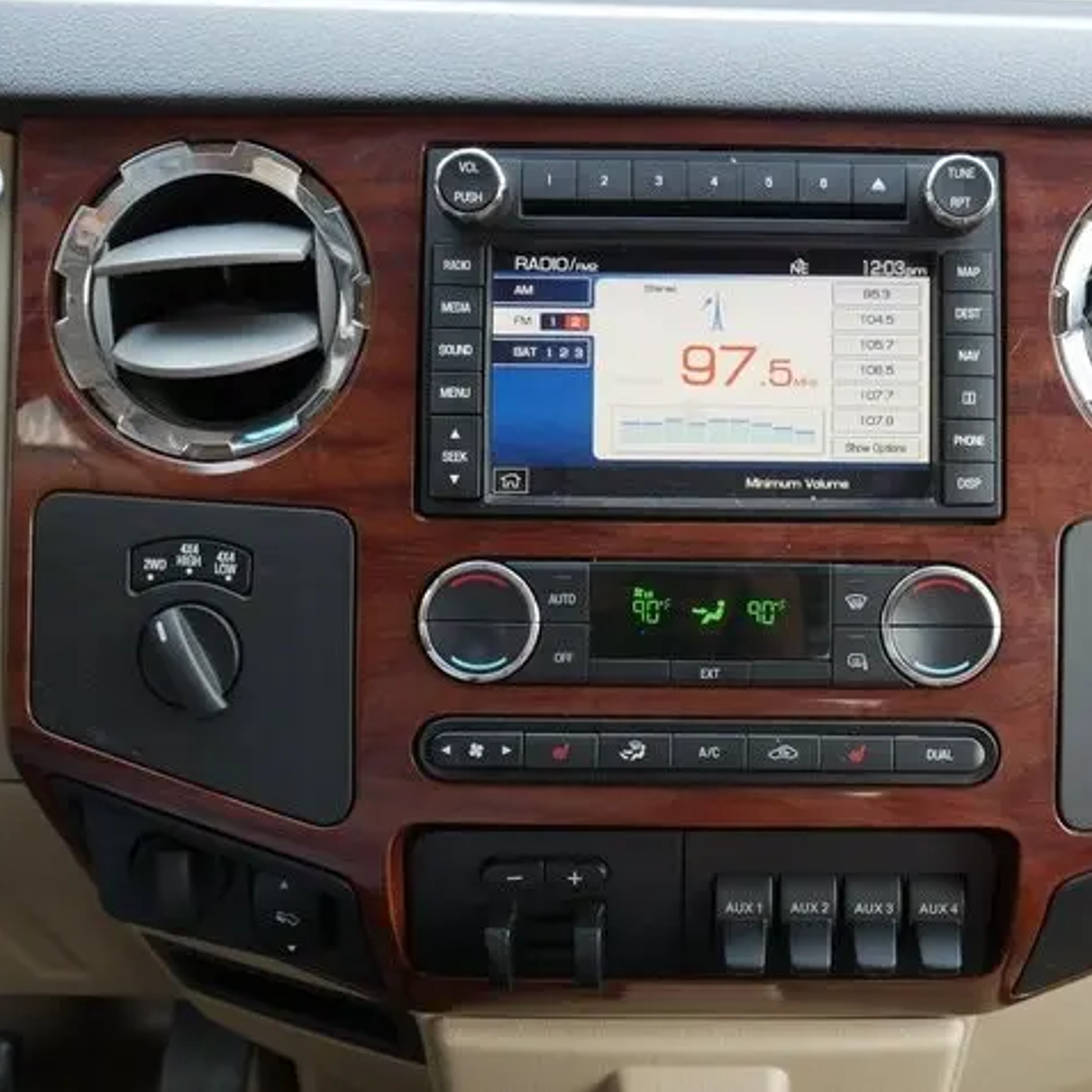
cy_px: 545
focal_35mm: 45
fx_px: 1606
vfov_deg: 37.6
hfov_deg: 37.3
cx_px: 699
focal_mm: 19
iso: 400
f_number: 5
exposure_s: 1/60
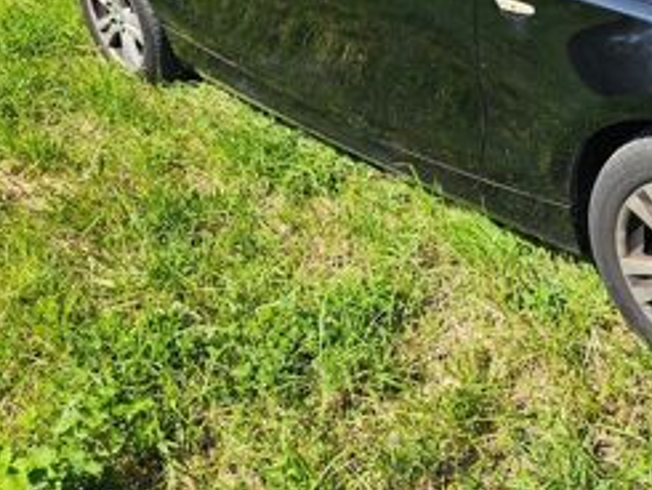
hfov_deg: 38.3
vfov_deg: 30.8
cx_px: 623
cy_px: 53
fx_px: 848
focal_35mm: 45
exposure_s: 1/736
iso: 20
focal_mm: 5.4
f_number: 1.8
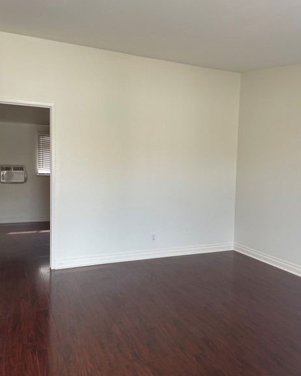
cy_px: 191
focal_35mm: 28
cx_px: 151
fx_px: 312
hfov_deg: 51.5
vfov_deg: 62.2
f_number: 1.6
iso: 50
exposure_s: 1/121
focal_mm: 4.2
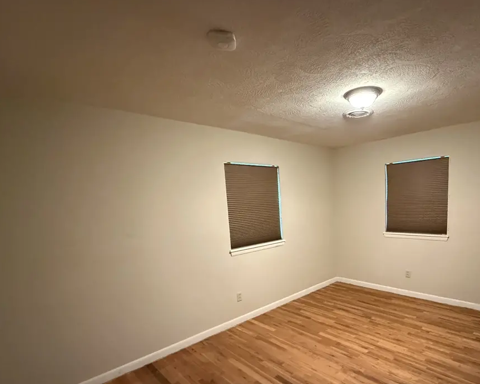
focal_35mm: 19
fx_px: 270
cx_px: 300
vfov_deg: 69.8
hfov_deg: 81.7
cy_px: 237
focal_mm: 2.22
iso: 1250
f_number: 2.2
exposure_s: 1/60
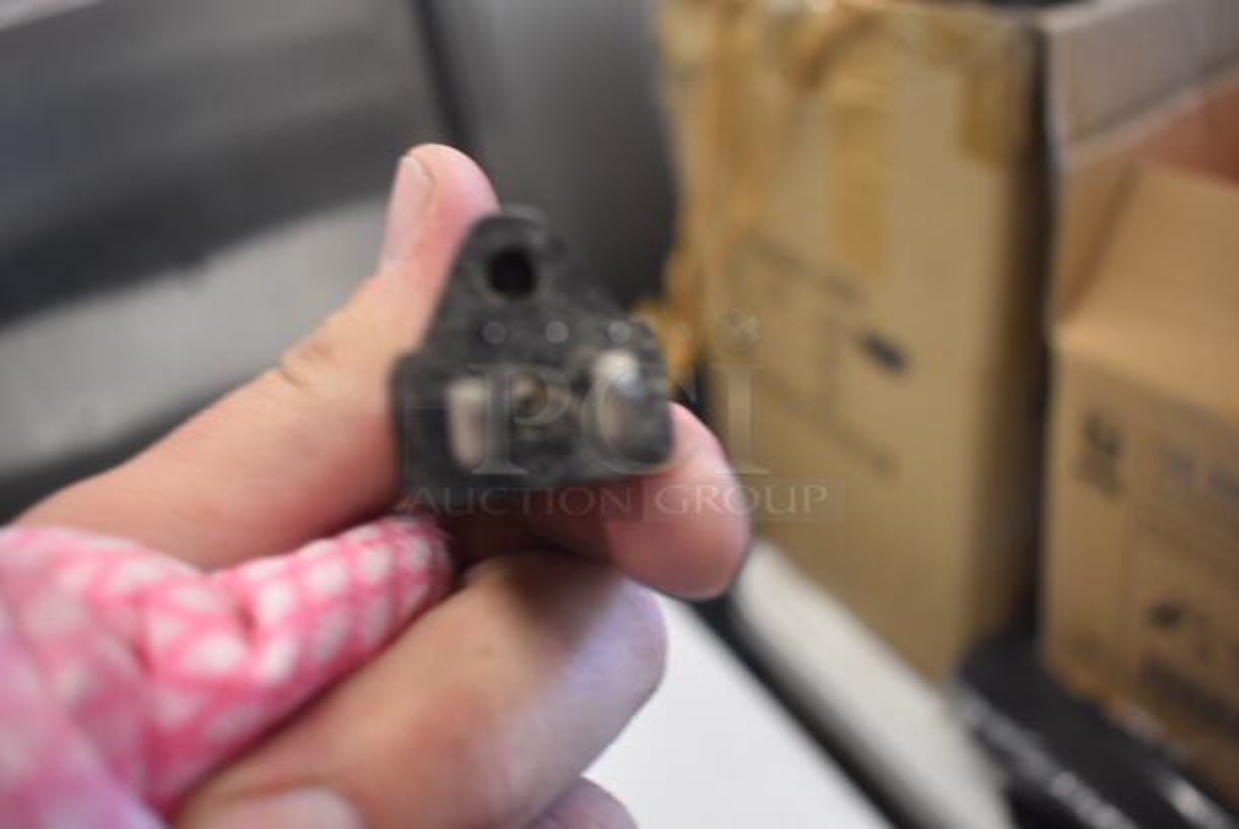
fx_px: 930
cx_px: 620
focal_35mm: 27
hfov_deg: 67.3
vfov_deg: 48.0
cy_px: 414
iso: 1250
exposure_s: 1/125
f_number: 3.5
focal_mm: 18
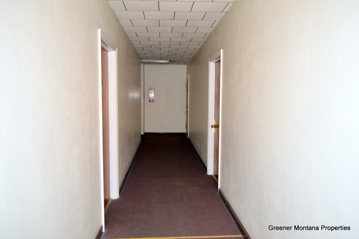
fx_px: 269
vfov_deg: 47.9
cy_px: 120
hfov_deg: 67.4
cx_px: 180
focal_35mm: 27
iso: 560
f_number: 3.5
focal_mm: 18
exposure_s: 1/60
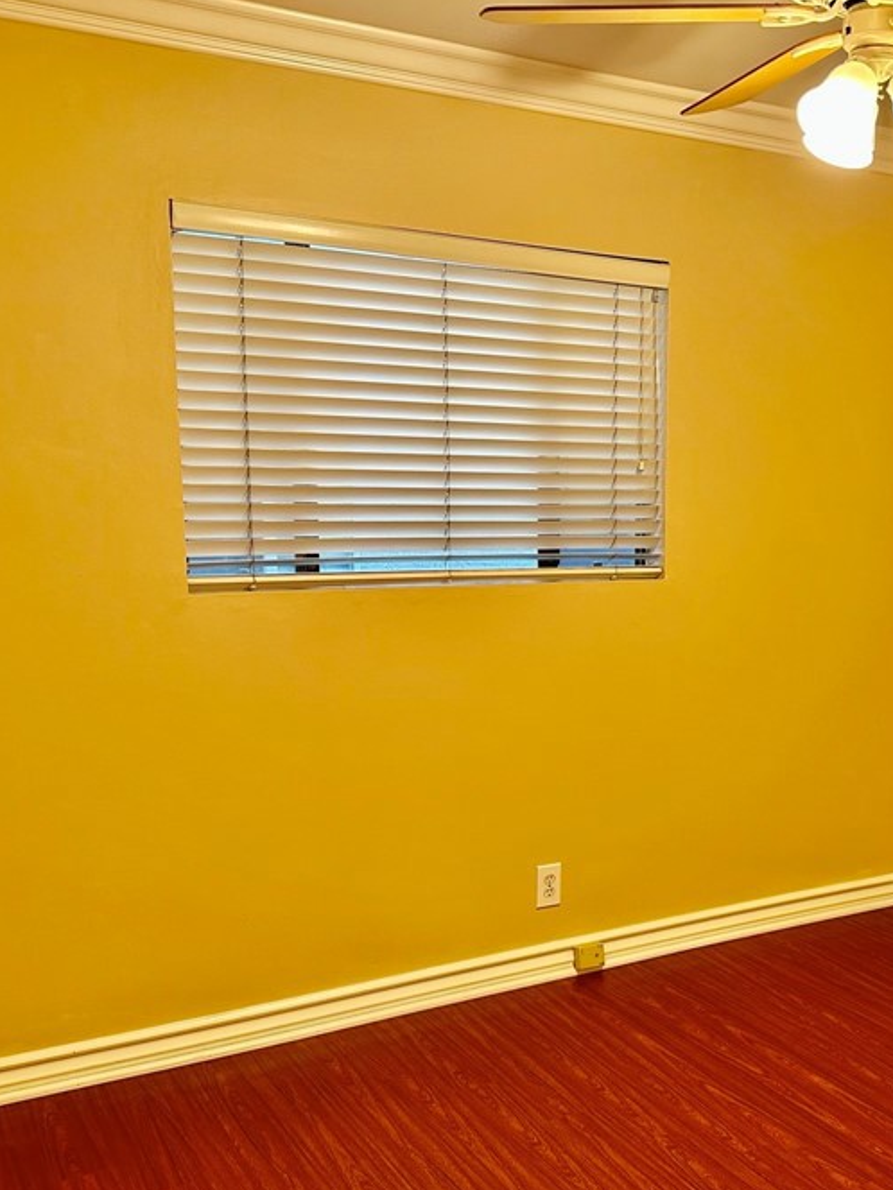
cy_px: 656
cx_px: 642
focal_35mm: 37
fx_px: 1273
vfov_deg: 50.1
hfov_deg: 37.9
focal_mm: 6.86
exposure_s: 1/60
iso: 160
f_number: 1.78
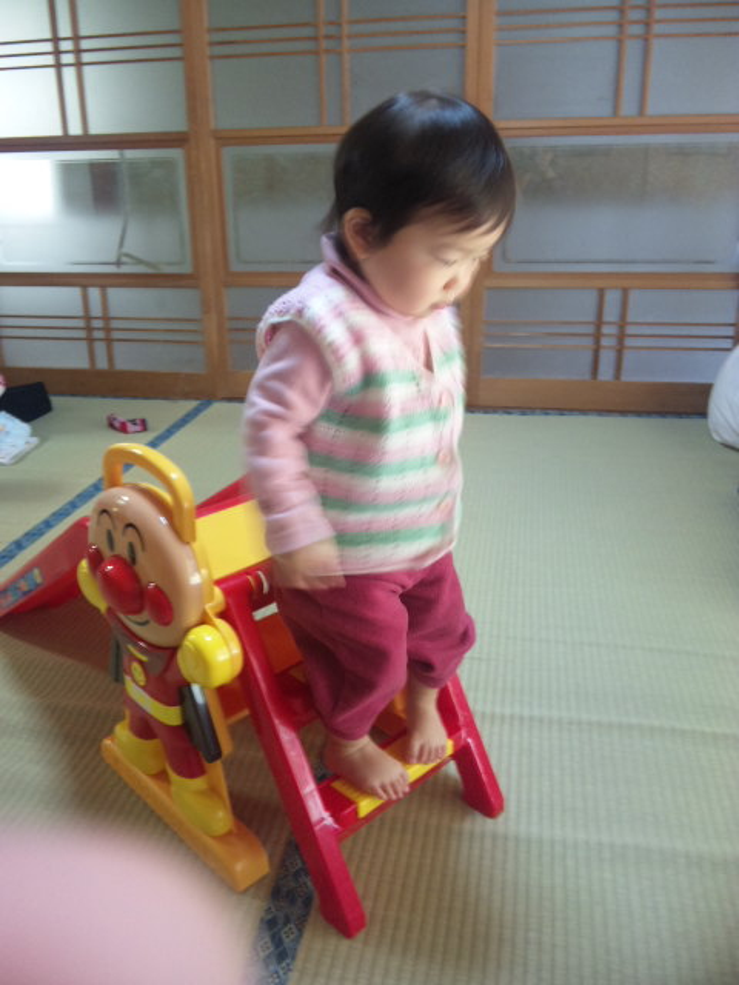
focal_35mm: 29
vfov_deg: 61.7
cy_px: 492
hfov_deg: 48.2
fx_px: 825
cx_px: 370
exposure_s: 1/4.67
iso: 100
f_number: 2.8
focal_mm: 4.82
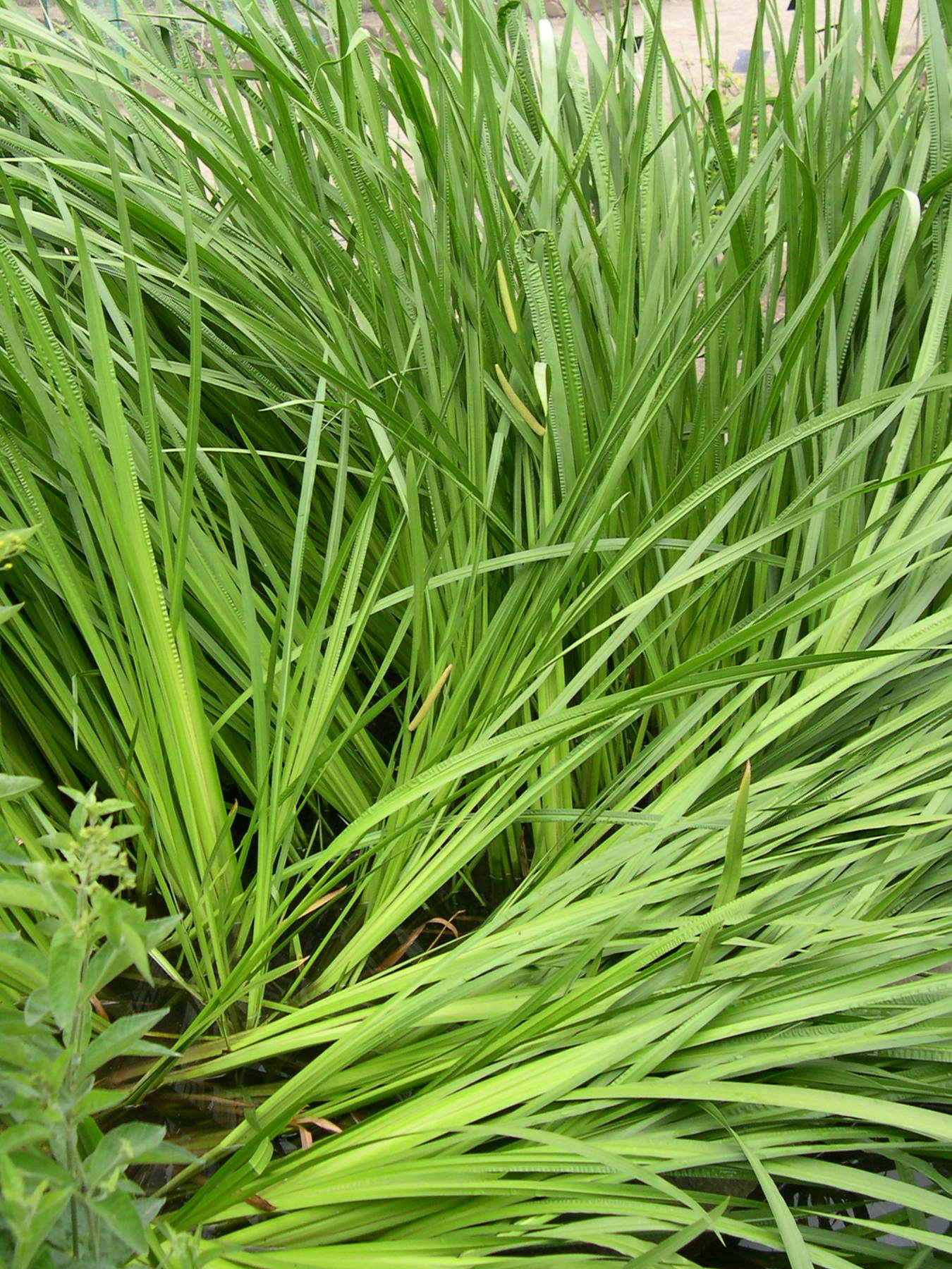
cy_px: 634
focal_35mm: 38
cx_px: 476
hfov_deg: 37.7
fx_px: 1393
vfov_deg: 49.0
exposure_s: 1/180
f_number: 2.8
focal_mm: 8
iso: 100
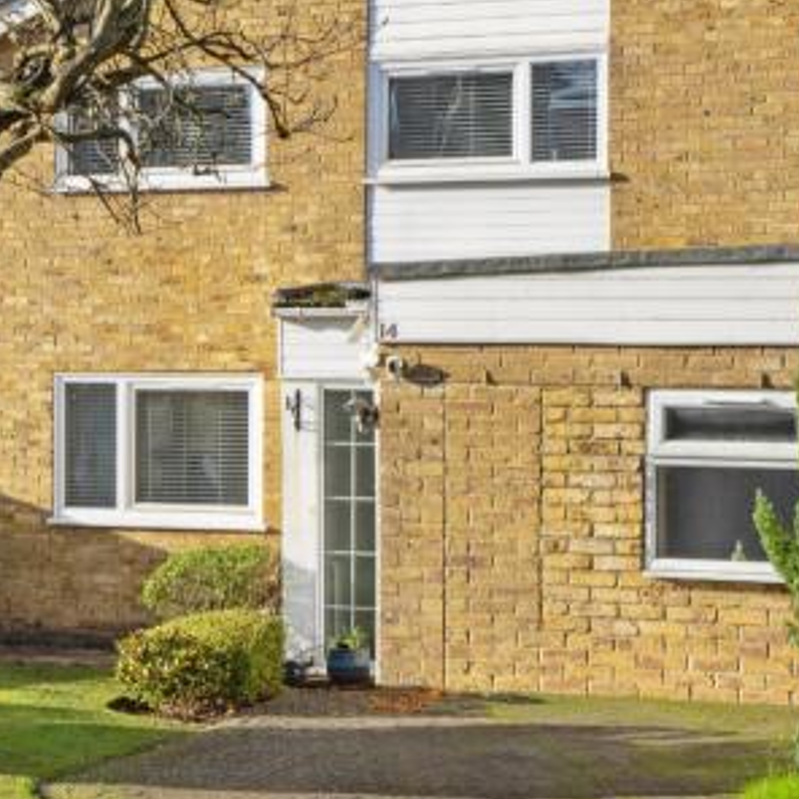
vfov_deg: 17.4
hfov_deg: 16.9
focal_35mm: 100
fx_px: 2611
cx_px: -32
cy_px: 383
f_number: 10
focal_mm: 34
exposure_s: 1/500
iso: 640
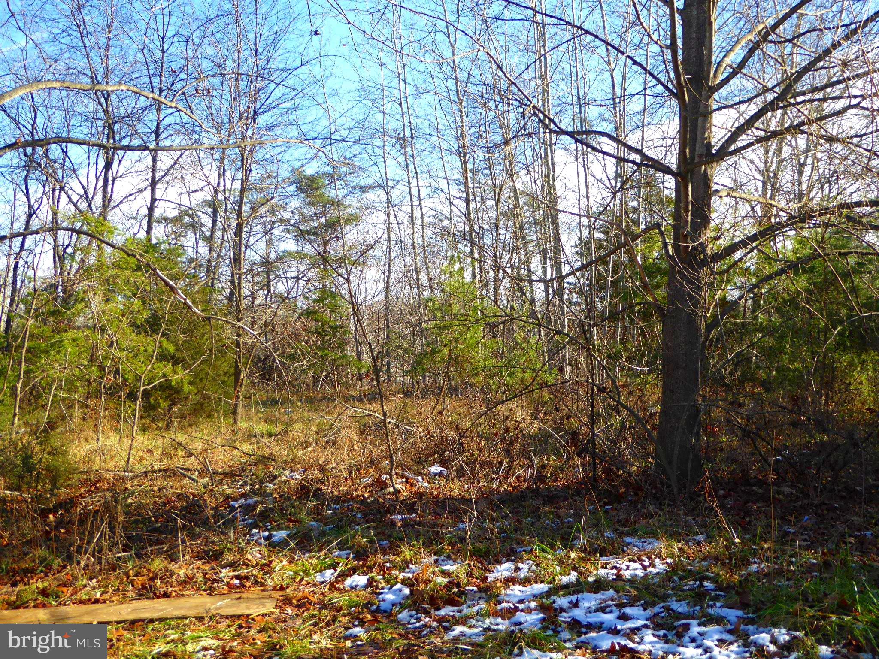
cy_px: 330
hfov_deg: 42.9
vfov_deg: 32.9
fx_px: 1117
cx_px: 440
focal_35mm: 44
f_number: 3.9
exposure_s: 1/250
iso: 100
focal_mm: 7.8
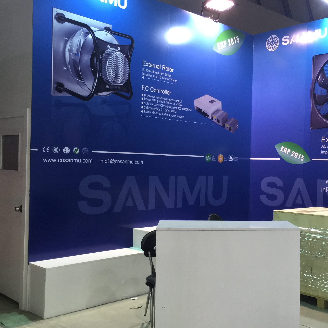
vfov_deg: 40.0
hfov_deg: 39.7
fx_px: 450
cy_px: 168
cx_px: 208
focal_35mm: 42
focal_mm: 4.15
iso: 50
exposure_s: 1/33
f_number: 2.2
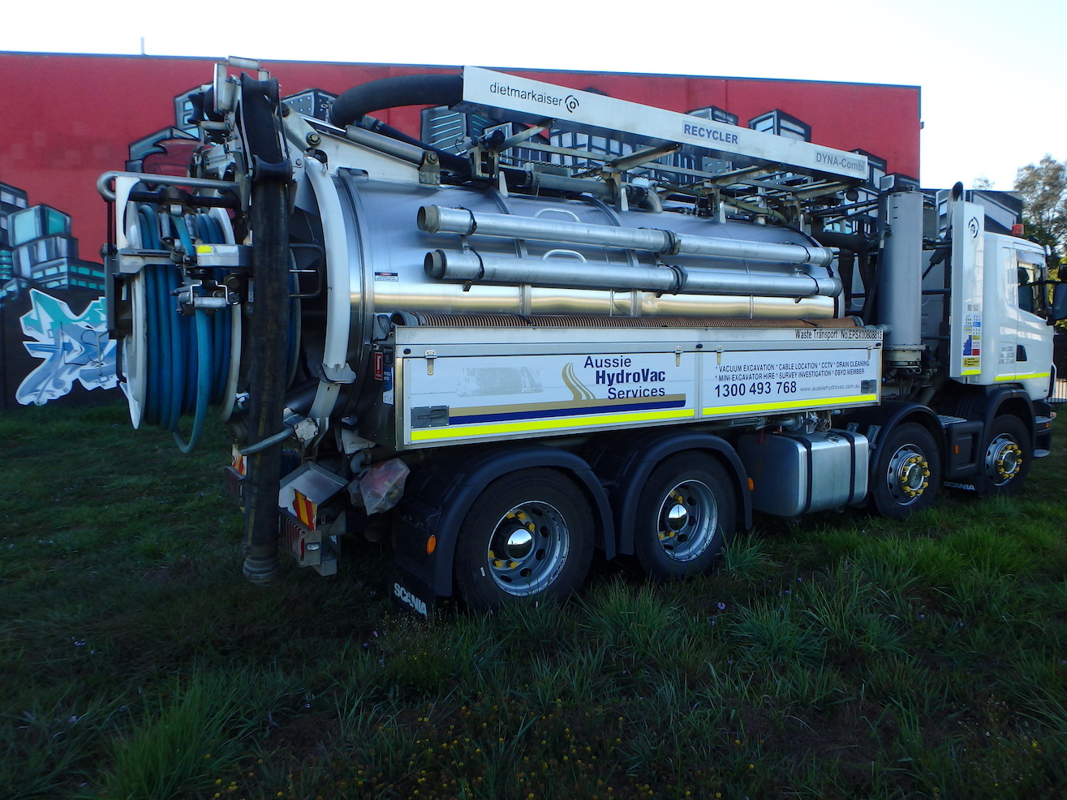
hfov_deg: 73.8
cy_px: 369
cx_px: 571
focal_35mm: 23
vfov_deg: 58.8
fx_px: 709
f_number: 3.5
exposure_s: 1/320
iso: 125
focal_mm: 3.7
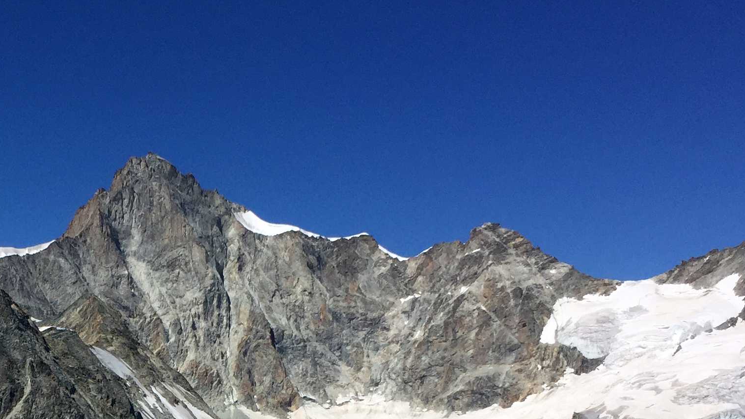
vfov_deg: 16.9
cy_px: 504
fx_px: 1343
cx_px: 114
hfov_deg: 30.0
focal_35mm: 68
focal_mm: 4.15
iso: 32
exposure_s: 1/5650
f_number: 2.2
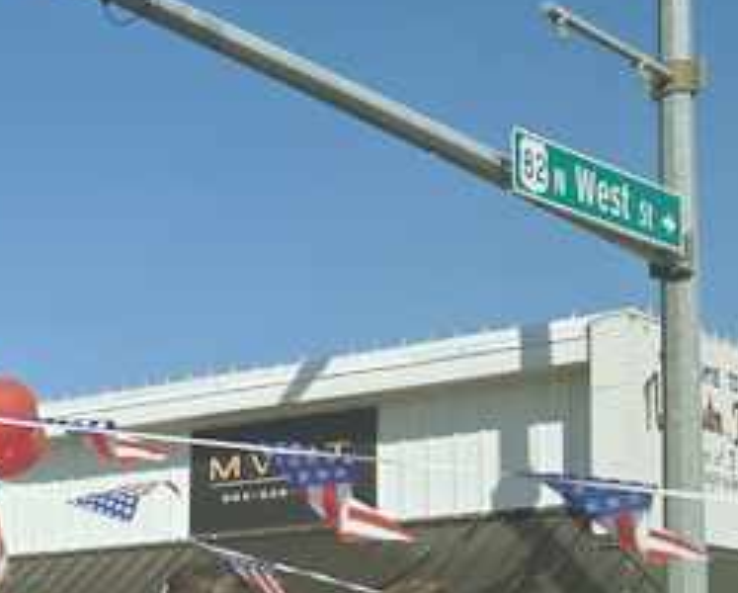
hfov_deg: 19.8
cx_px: -175
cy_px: 643
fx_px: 1969
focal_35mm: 90
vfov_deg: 16.6
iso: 25
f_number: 1.8
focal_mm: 5.4
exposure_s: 1/3390
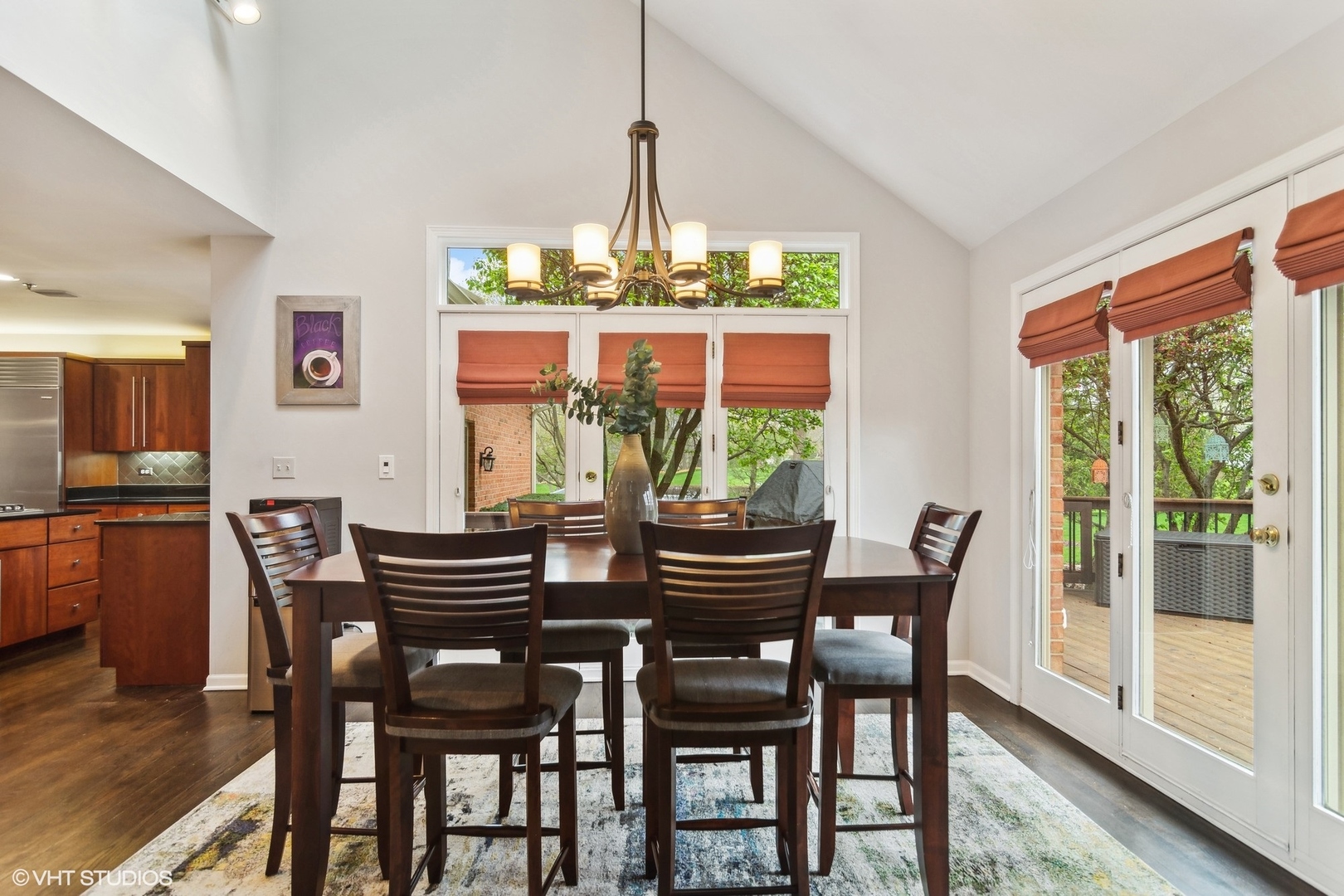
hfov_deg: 90.0
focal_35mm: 18
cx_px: 672
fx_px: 672
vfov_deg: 67.4
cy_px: 448
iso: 200
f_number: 8
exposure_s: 1/25
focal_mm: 12
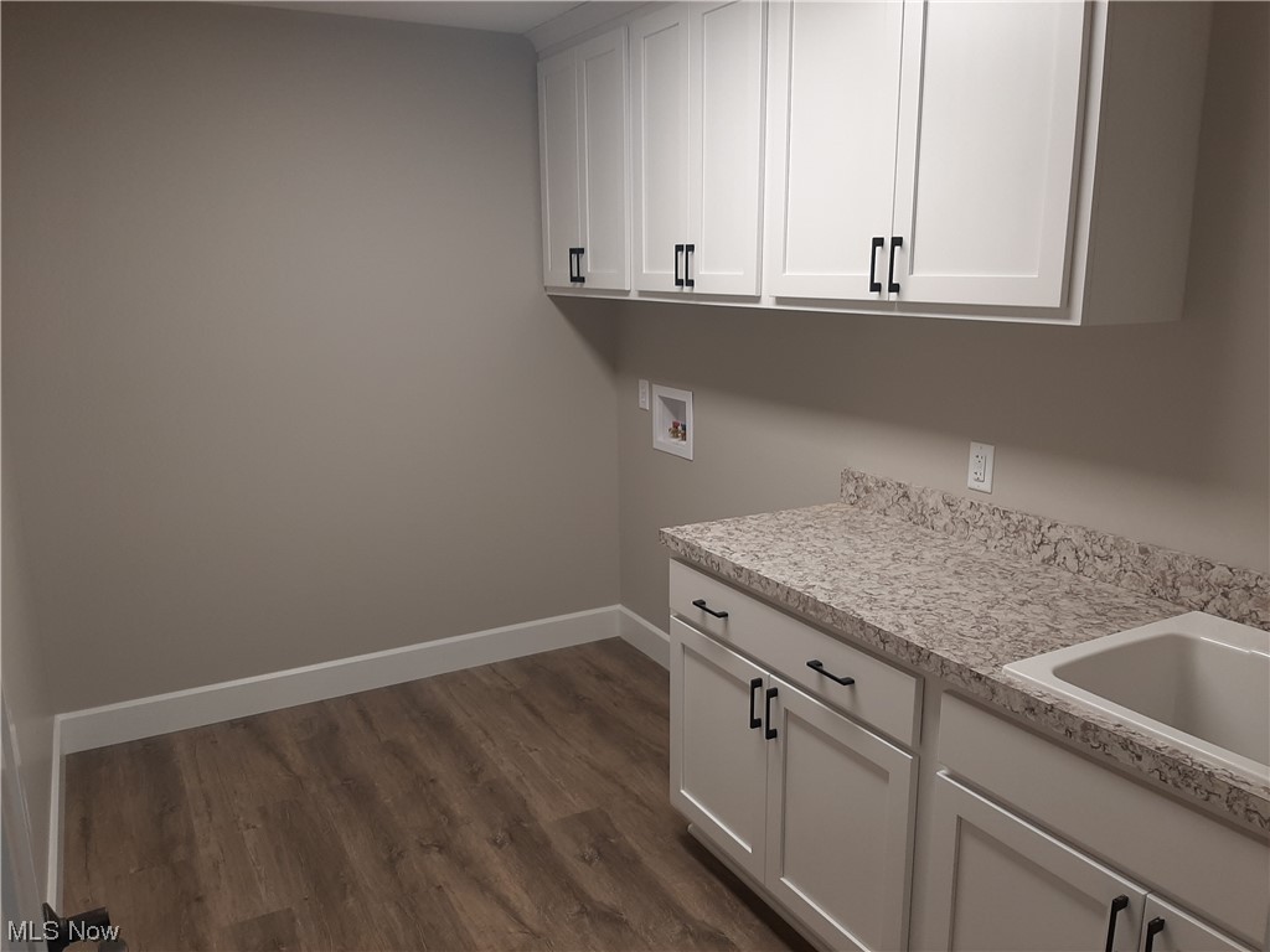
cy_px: 476
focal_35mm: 26
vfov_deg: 53.1
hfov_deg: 67.3
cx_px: 635
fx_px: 954
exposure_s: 1/50
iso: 50
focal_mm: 3.93
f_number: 1.7
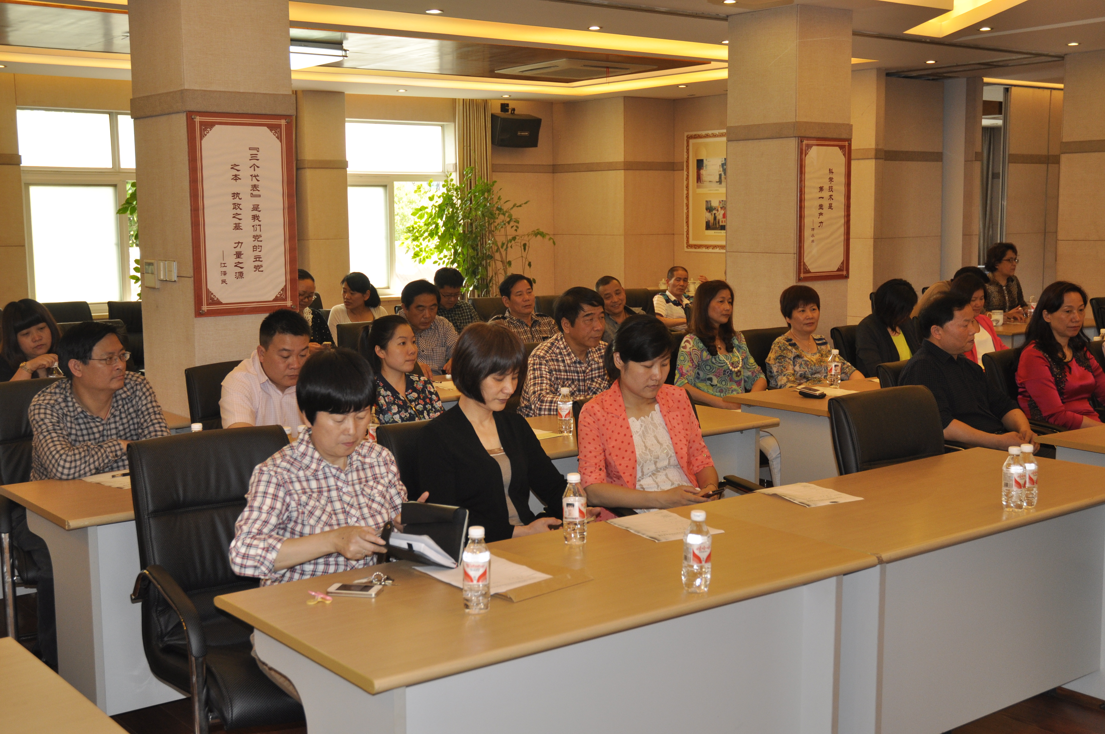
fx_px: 1334
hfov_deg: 45.0
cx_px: 552
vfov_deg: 30.8
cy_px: 367
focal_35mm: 44
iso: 500
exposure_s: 1/125
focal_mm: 29
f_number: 3.8
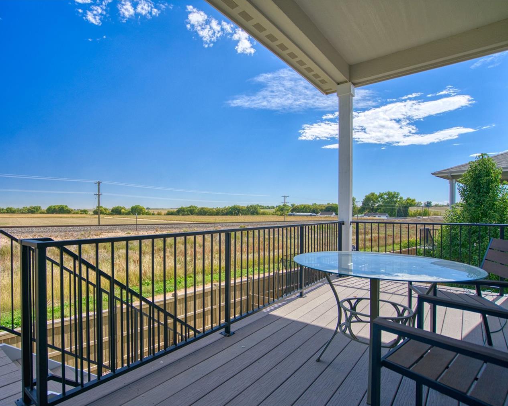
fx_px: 286
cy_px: 213
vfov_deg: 70.8
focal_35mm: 19
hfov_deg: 82.1
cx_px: 199
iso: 500
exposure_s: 1/3200
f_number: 4
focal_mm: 16
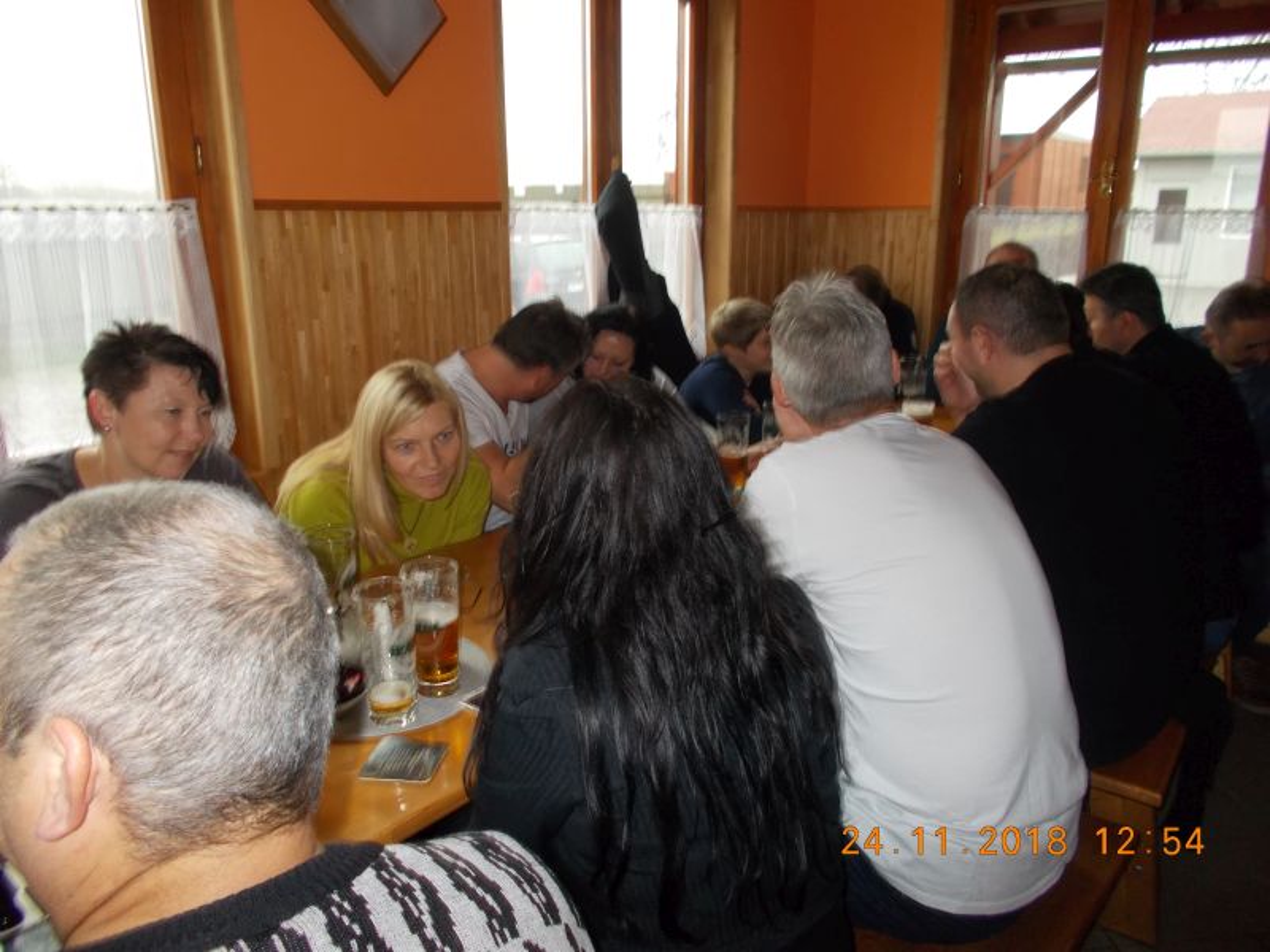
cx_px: 635
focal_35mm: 26
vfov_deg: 53.1
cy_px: 476
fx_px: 954
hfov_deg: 67.3
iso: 200
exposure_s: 1/25
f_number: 3.2
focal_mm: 4.6
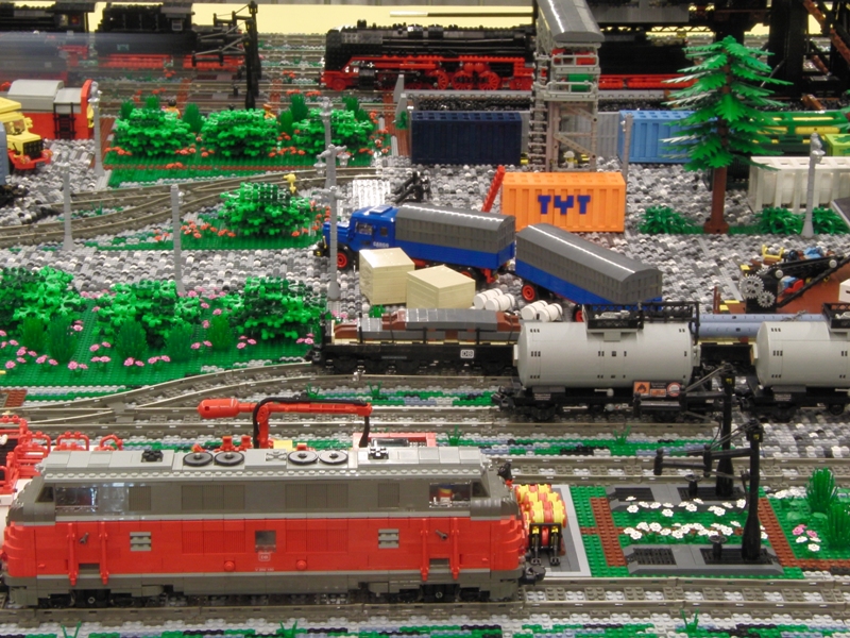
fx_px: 2014
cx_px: 425
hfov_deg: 23.8
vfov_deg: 18.0
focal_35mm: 82
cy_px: 319
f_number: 7.5
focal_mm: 14.6
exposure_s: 1
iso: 100
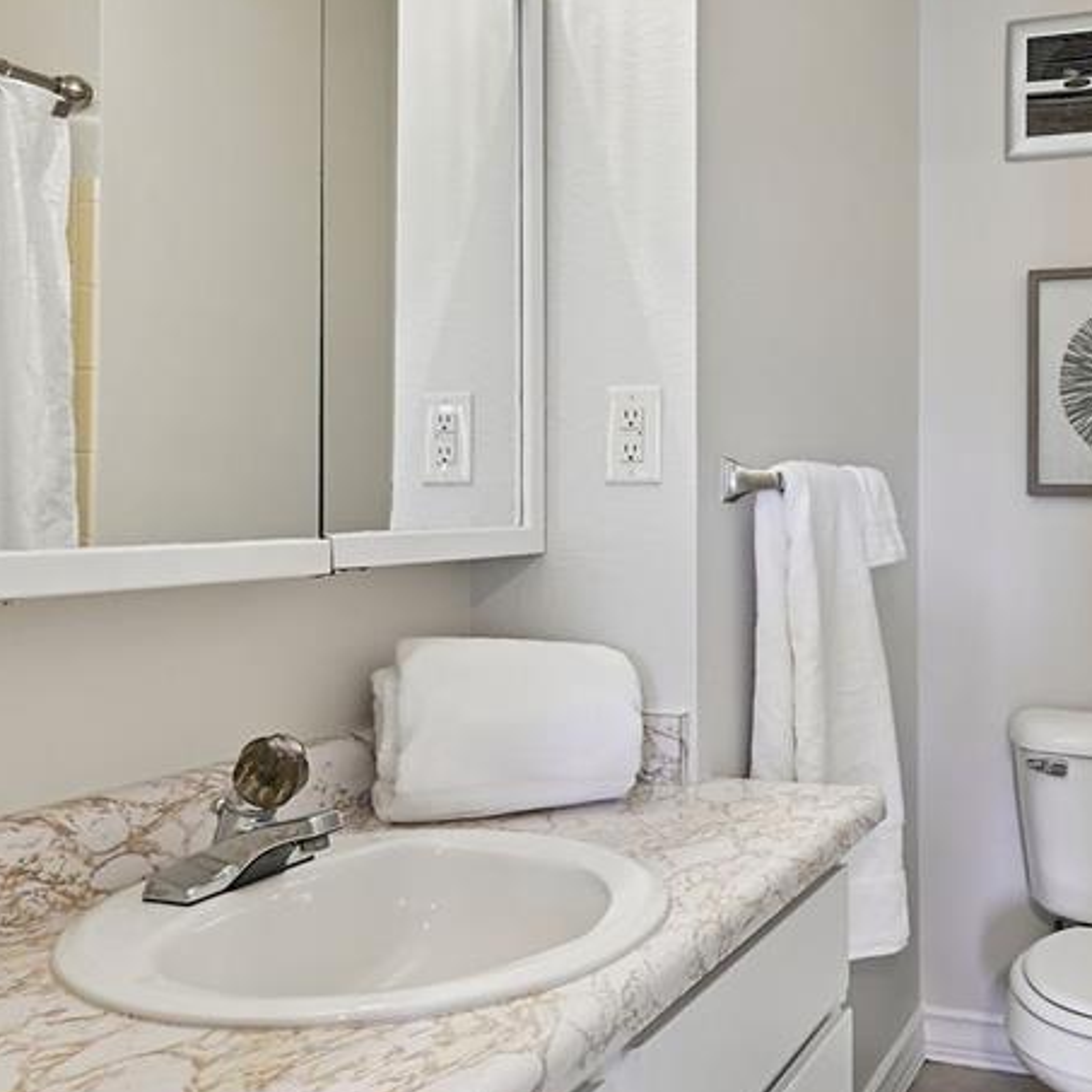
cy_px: 492
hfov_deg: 44.8
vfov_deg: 46.0
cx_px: 795
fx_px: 1285
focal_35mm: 36
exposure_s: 1/5
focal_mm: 16
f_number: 10
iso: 400
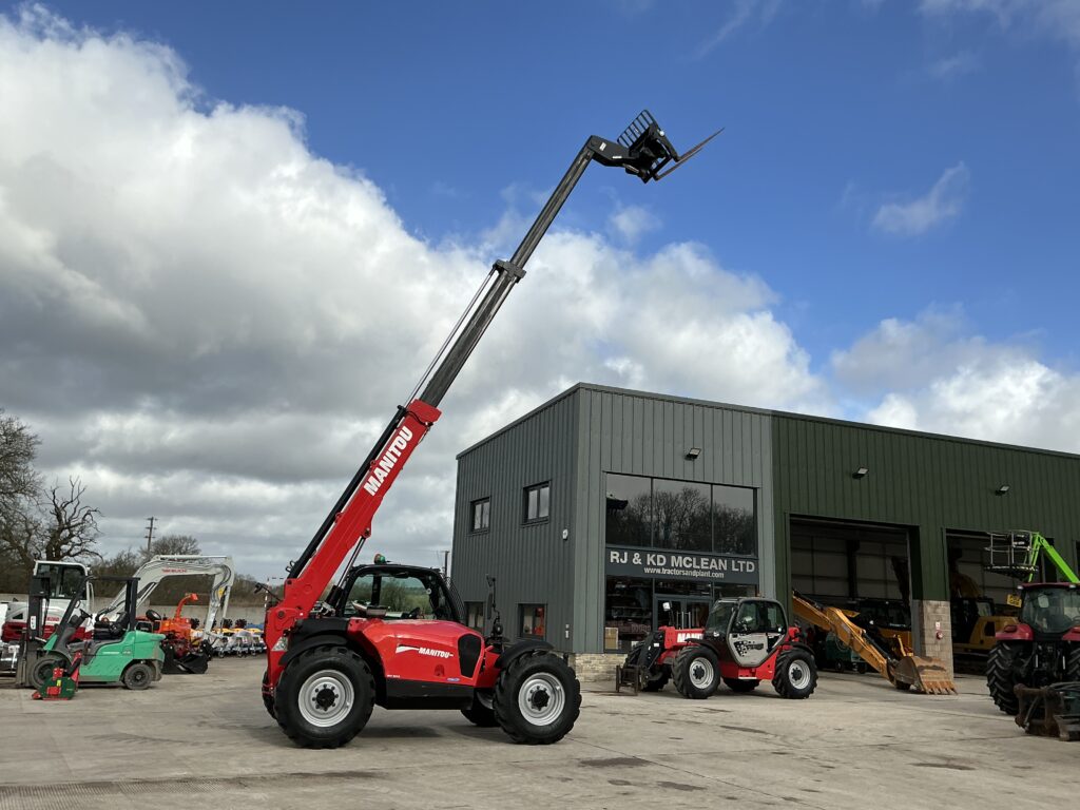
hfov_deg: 63.4
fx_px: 874
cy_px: 405
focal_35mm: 28
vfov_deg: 49.7
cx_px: 540
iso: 25
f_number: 1.8
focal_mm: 3
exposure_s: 1/2427
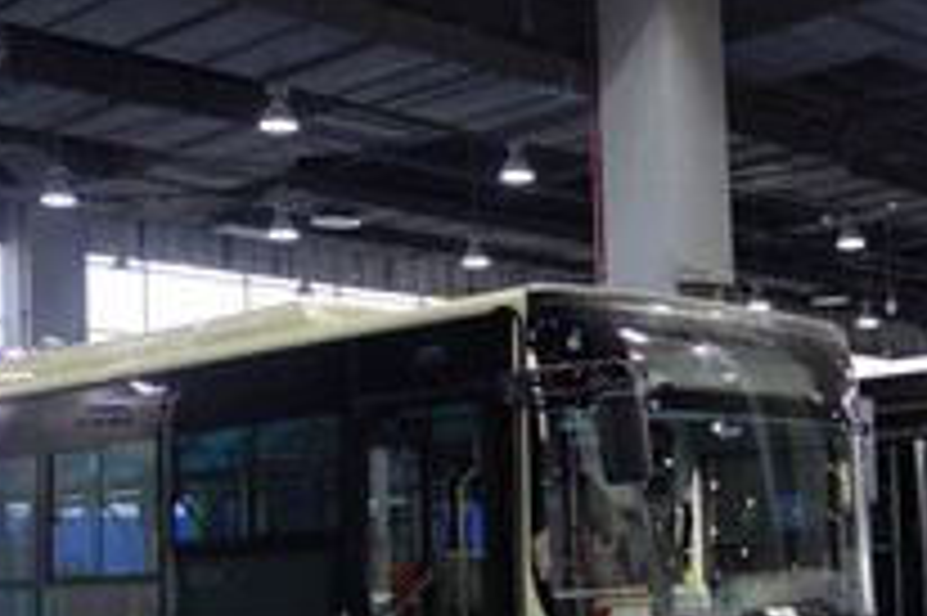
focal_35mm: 68
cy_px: 447
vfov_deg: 19.9
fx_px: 1750
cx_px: 693
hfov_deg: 29.2
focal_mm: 10.4
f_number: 1.8
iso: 125
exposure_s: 1/80
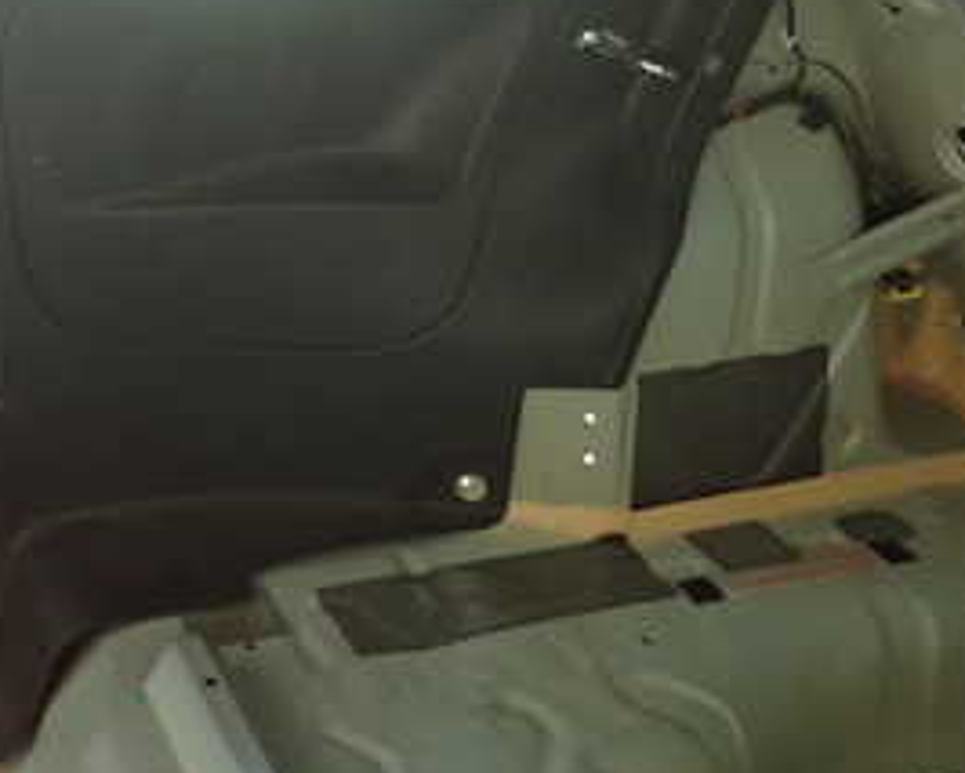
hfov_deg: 33.2
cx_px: 192
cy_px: 156
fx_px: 1571
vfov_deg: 27.1
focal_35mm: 55
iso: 400
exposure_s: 1/30
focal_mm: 4.5
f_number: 2
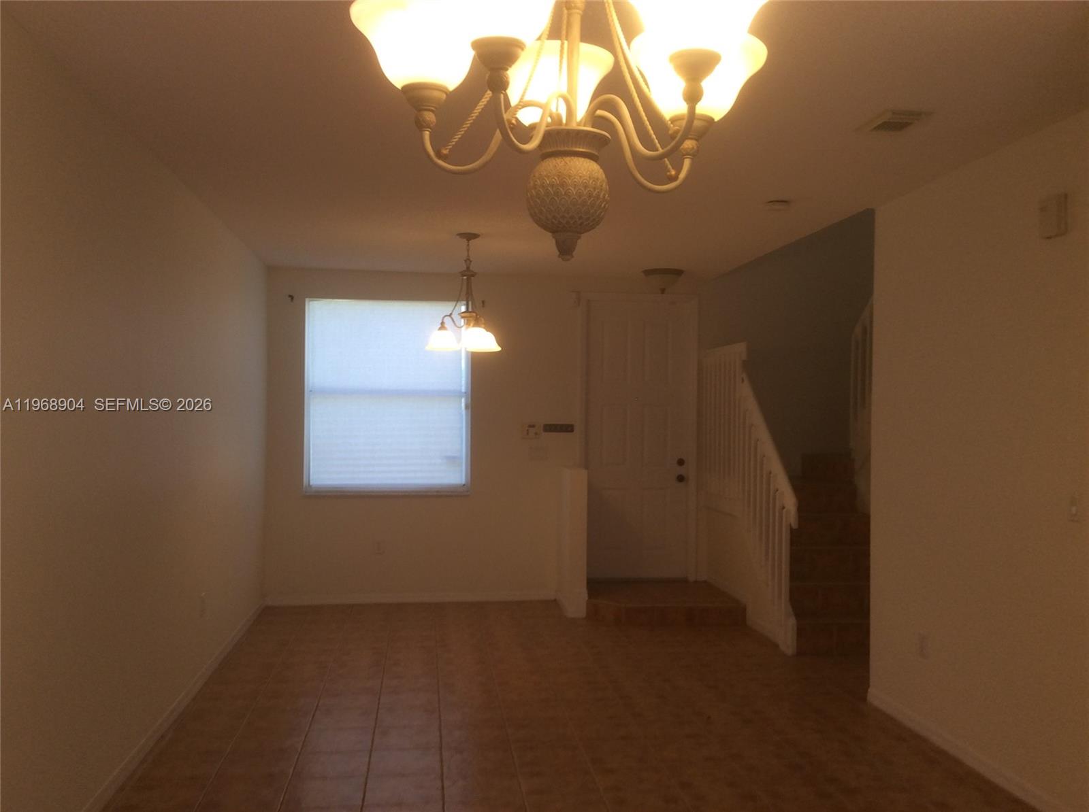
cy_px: 406
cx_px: 544
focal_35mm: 32
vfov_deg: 44.0
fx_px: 1005
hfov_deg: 56.9
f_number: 2.4
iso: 32
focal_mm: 3.3
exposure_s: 1/40
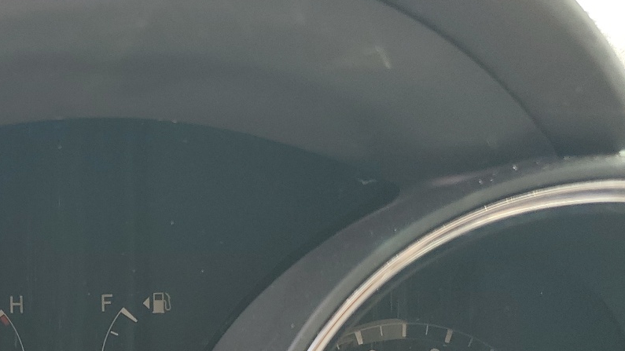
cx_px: 32
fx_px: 945
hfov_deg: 34.1
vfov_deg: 20.3
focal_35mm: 57
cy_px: 364
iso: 50
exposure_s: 1/175
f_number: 1.5
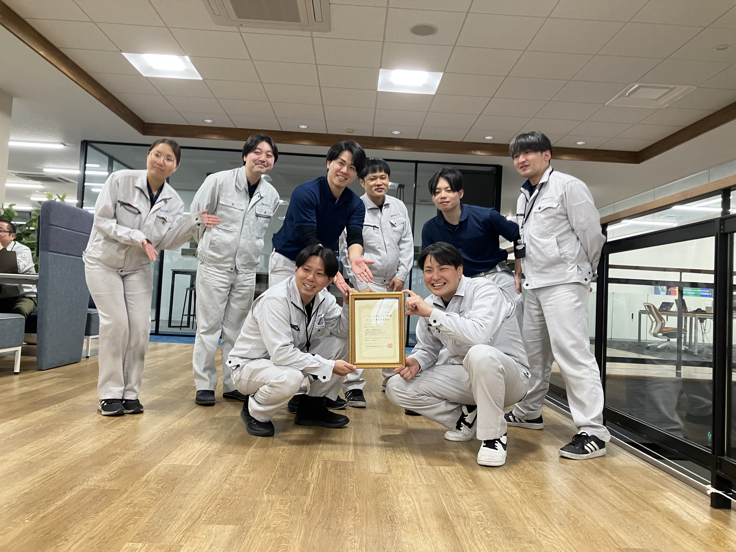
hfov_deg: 63.4
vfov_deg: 49.7
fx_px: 595
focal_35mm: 28
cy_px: 276
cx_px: 368
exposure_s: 1/60
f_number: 1.8
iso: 80
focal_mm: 3.99
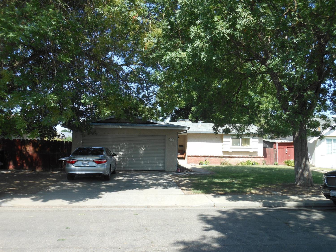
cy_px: 126
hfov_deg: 55.4
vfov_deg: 42.9
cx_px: 168
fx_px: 320
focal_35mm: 33
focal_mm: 6
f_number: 3.5
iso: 80
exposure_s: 1/320
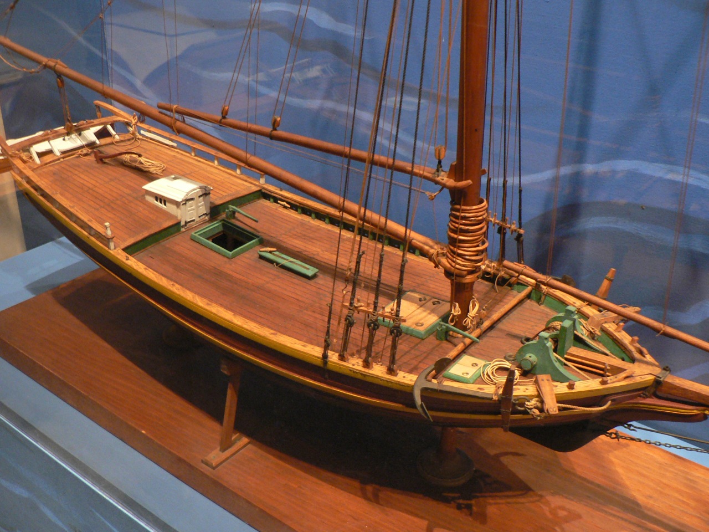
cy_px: 266
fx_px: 737
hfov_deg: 51.4
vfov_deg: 39.7
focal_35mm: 36
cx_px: 354
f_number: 2.8
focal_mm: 6
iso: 200
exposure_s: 1/5
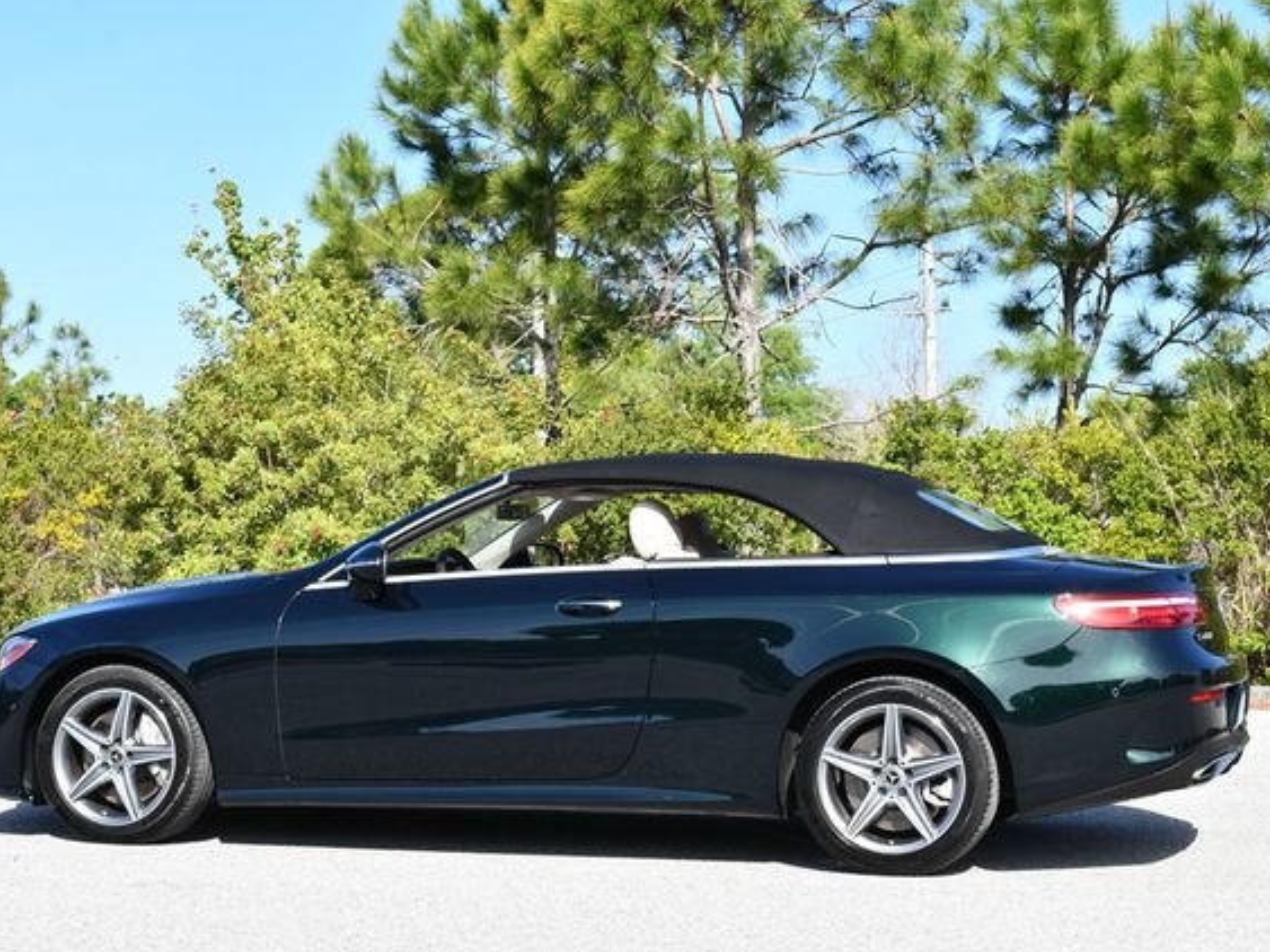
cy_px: 476
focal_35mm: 70
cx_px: 609
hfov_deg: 27.8
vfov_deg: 21.0
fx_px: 2568
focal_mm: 32
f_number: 8
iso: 200
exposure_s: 1/250
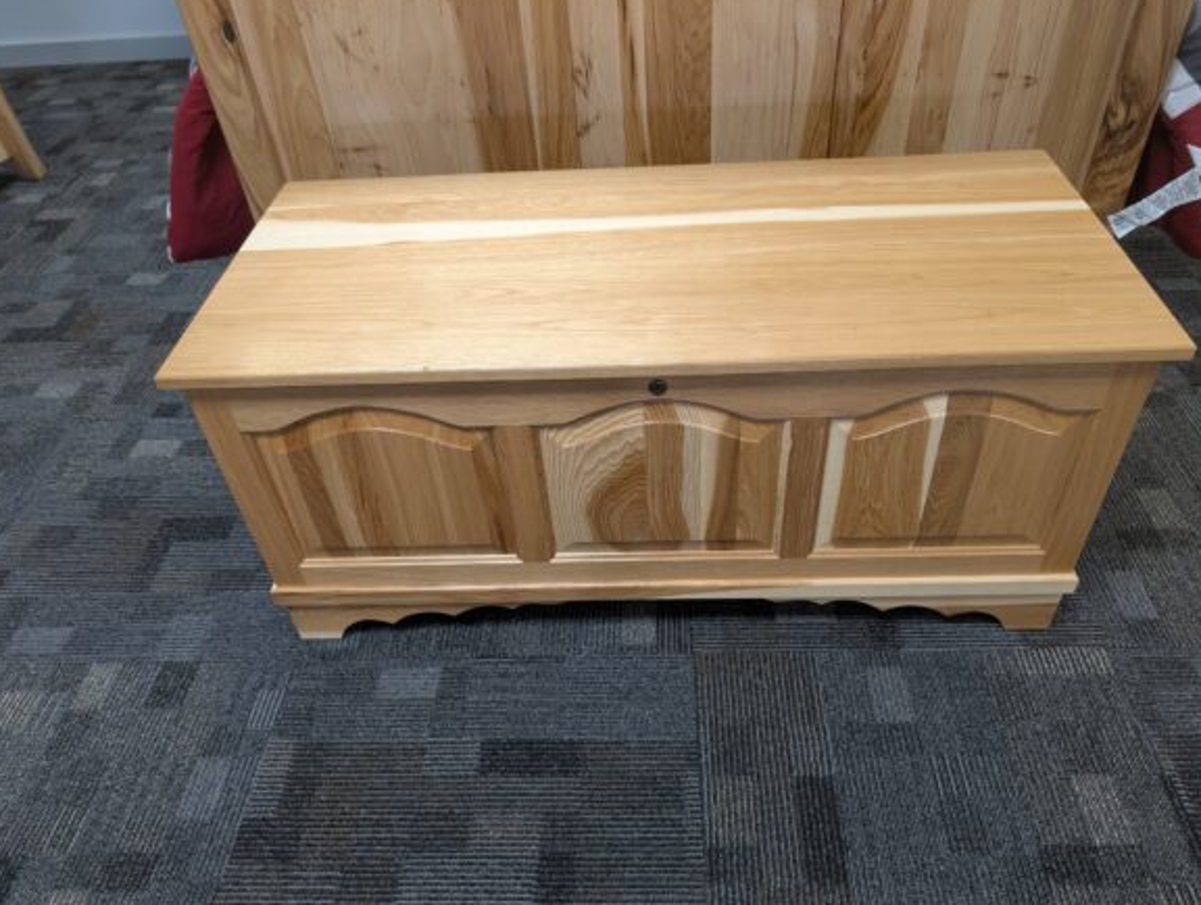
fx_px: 869
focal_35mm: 25
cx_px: 615
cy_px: 461
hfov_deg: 69.3
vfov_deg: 55.0
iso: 245
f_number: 1.68
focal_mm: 6.9
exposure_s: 1/120
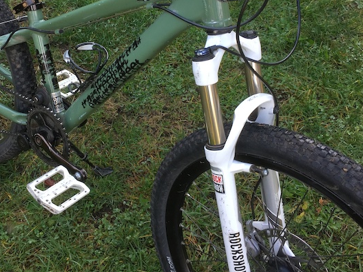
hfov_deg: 42.7
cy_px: 79
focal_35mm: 44
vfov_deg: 32.4
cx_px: 140
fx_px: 461
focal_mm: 4.15
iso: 32
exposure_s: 1/120
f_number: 2.2
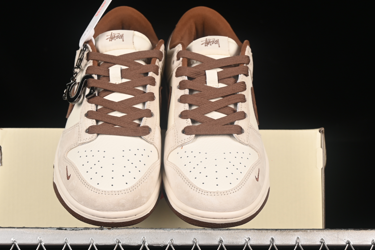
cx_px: 160
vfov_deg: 15.4
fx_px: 927
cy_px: 139
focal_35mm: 89
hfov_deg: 22.9
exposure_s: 1/80
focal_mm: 50
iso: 160
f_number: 8
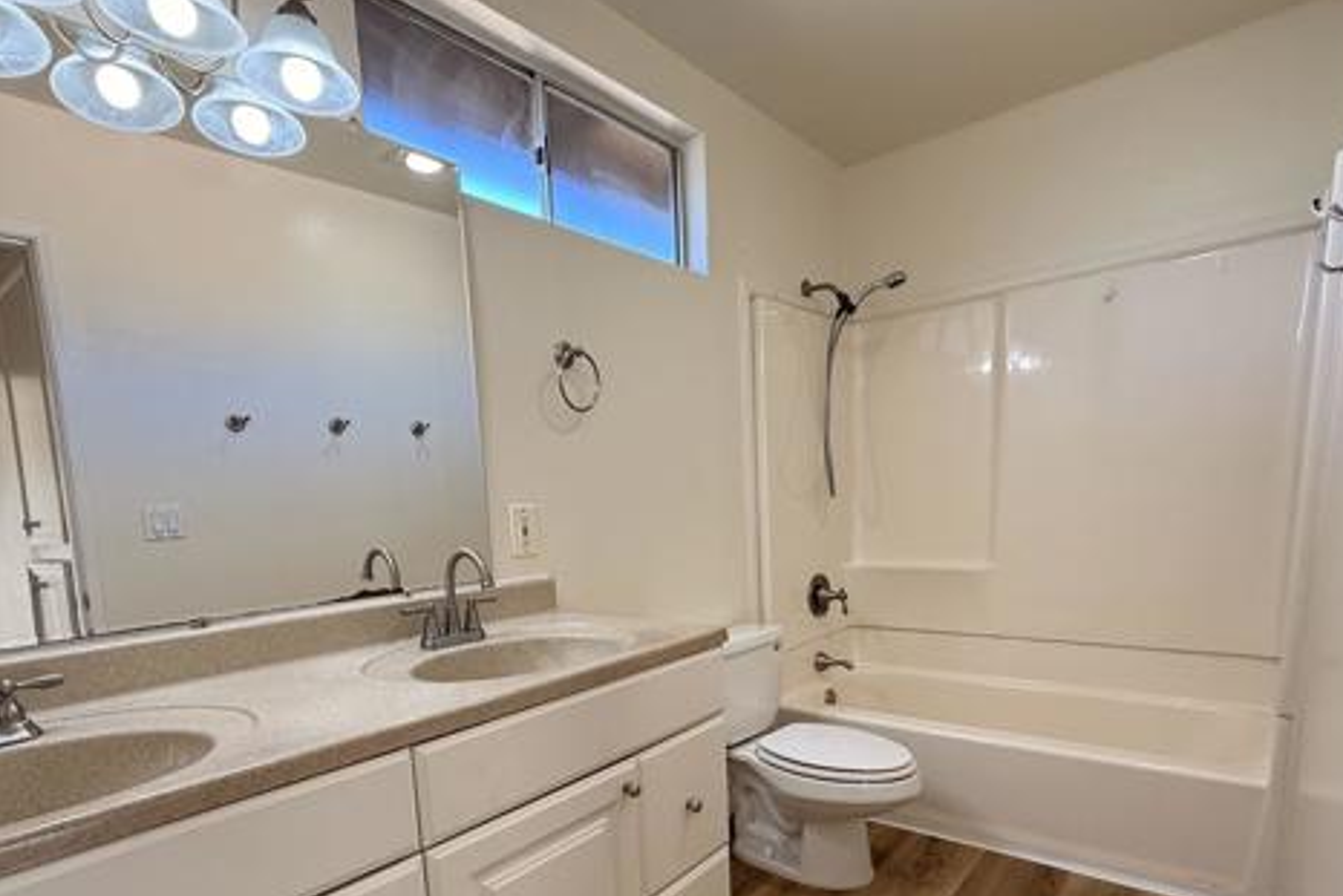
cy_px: 628
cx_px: 640
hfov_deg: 83.9
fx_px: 746
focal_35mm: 20
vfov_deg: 59.8
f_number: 2.2
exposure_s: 1/120
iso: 100
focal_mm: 2.22
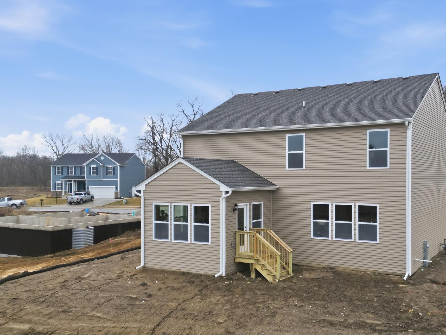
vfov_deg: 40.6
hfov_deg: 52.0
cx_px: 281
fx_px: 451
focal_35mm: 35
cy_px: 197
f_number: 1.7
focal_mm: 6.7
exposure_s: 1/2000
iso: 130
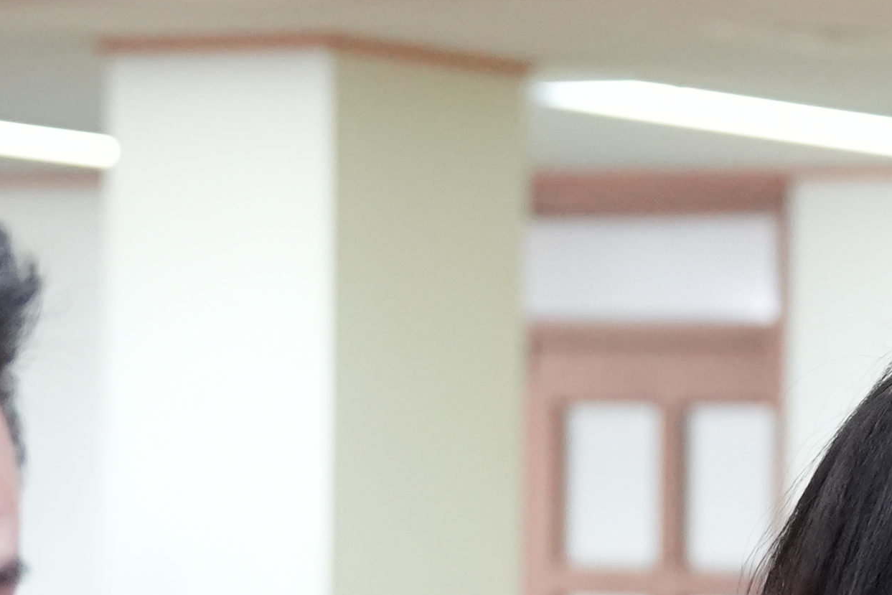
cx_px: 1846
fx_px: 6145
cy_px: 1237
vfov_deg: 5.4
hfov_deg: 7.9
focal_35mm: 248
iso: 3200
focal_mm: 44
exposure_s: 1/250
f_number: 2.8
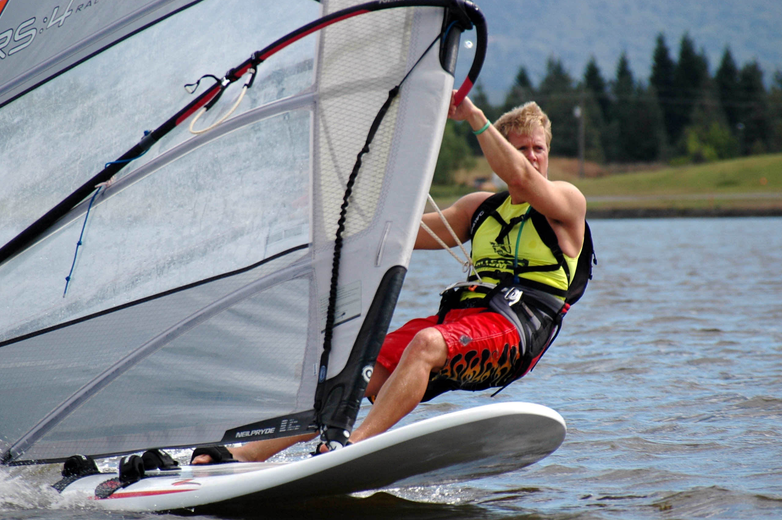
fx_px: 7640
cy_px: 264
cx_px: 393
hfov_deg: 5.9
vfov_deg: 3.9
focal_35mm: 352
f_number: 5.6
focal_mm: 200
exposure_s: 1/800
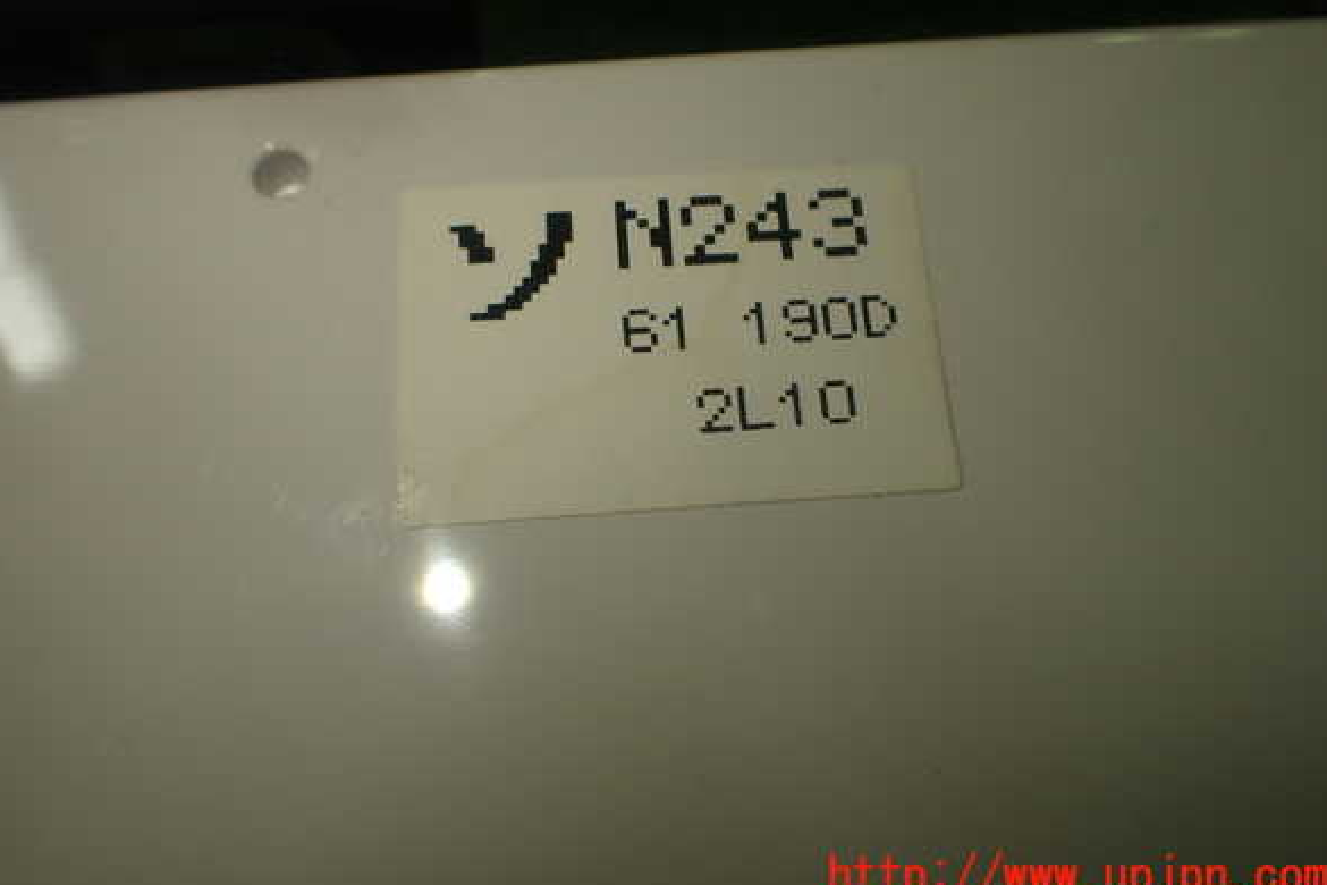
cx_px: 660
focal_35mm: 32
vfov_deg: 41.1
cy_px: 395
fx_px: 1179
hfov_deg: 58.7
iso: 100
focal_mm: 5.4
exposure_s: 1/250
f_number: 3.2
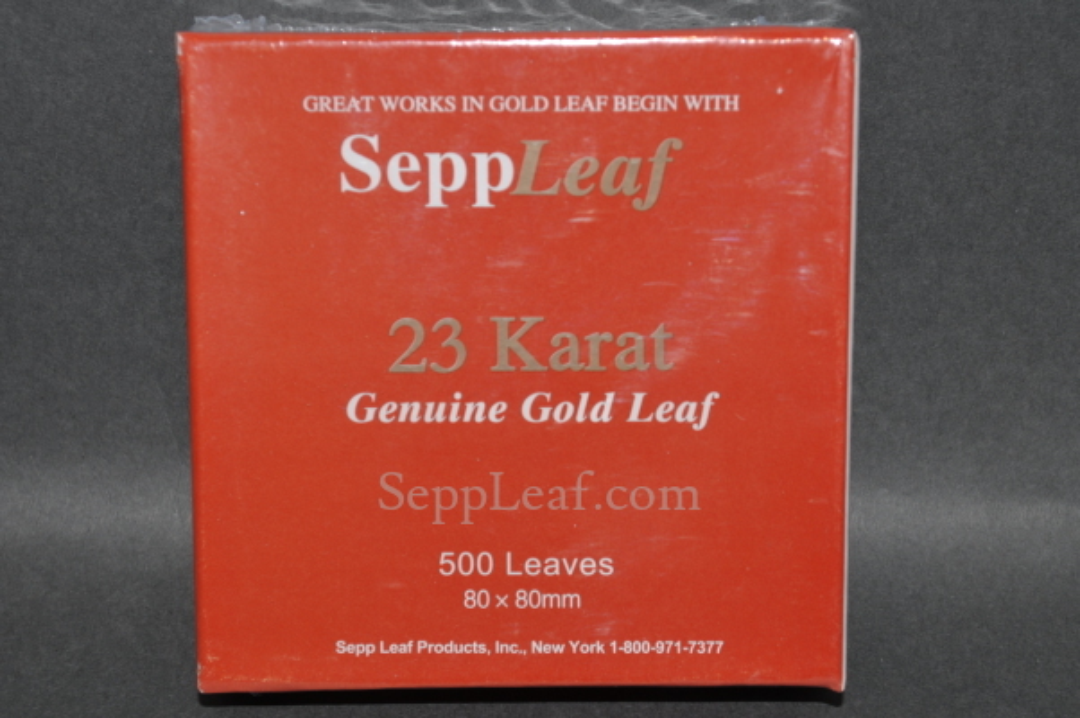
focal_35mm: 72
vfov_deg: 18.9
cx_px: 540
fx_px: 2158
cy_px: 359
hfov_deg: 28.1
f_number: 9
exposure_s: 1/160
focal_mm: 48
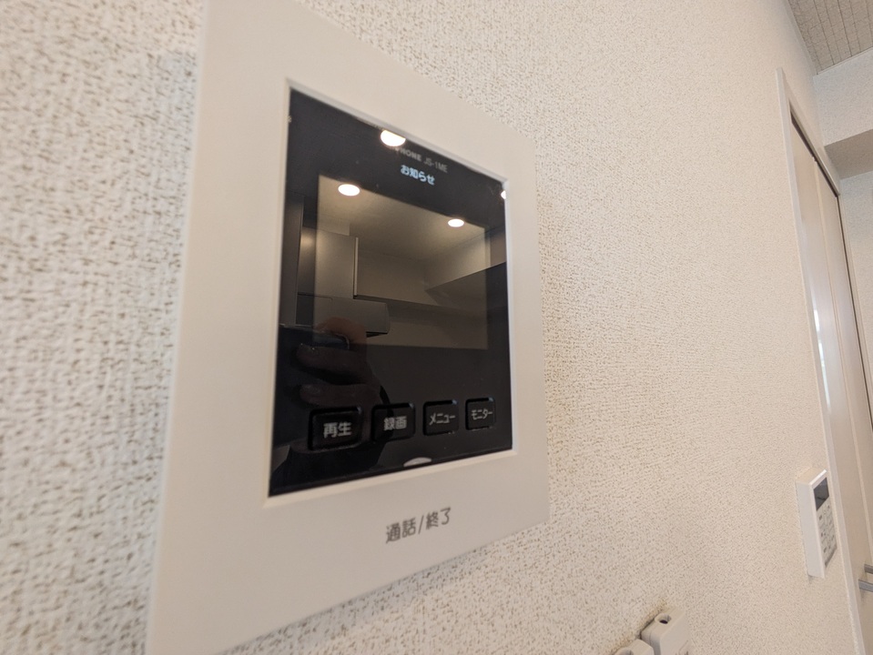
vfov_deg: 85.7
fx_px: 353
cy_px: 328
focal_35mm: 14
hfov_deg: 102.0
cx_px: 436
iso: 87
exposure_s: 1/40
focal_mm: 1.83
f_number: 2.2
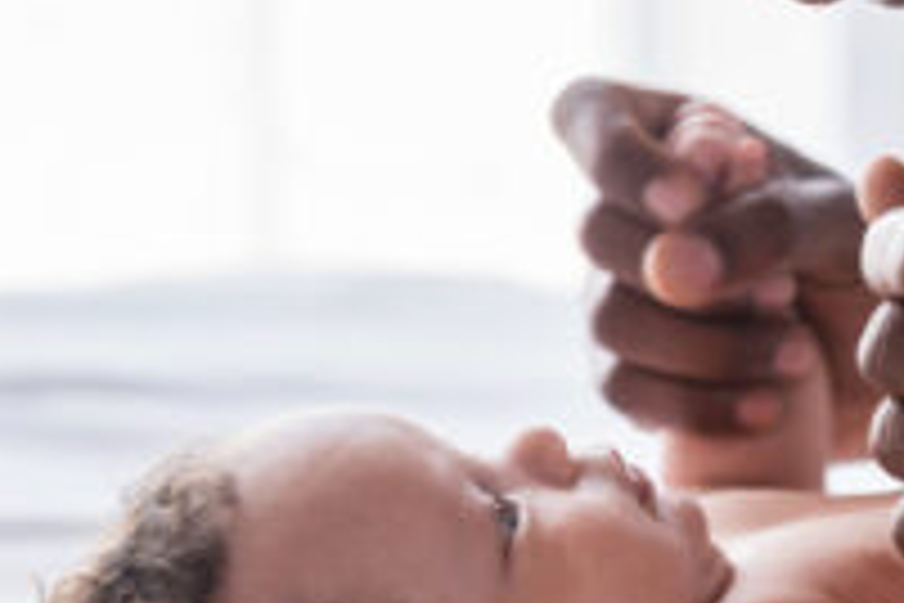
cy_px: 187
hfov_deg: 14.6
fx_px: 3490
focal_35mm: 139
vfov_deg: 9.9
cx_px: 819
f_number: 4
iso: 320
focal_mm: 70
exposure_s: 1/100
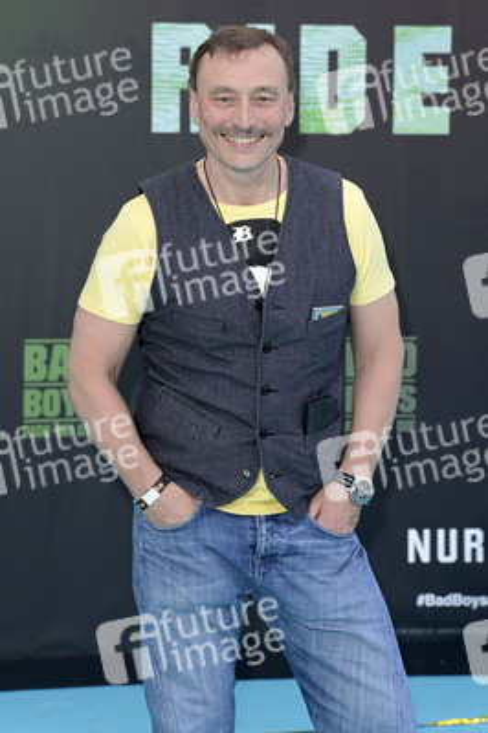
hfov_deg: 11.4
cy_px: 366
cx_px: 244
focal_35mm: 120
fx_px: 2444
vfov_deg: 17.1
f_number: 5.6
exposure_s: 1/250
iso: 400
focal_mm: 120
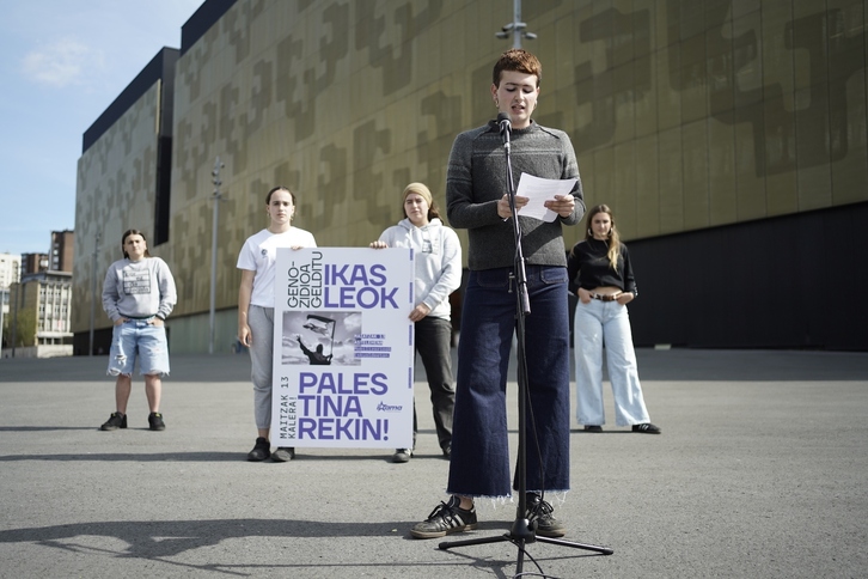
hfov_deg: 54.4
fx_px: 844
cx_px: 434
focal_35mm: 35
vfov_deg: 37.9
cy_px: 290
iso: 100
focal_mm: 35
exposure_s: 1/1600
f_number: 2.2
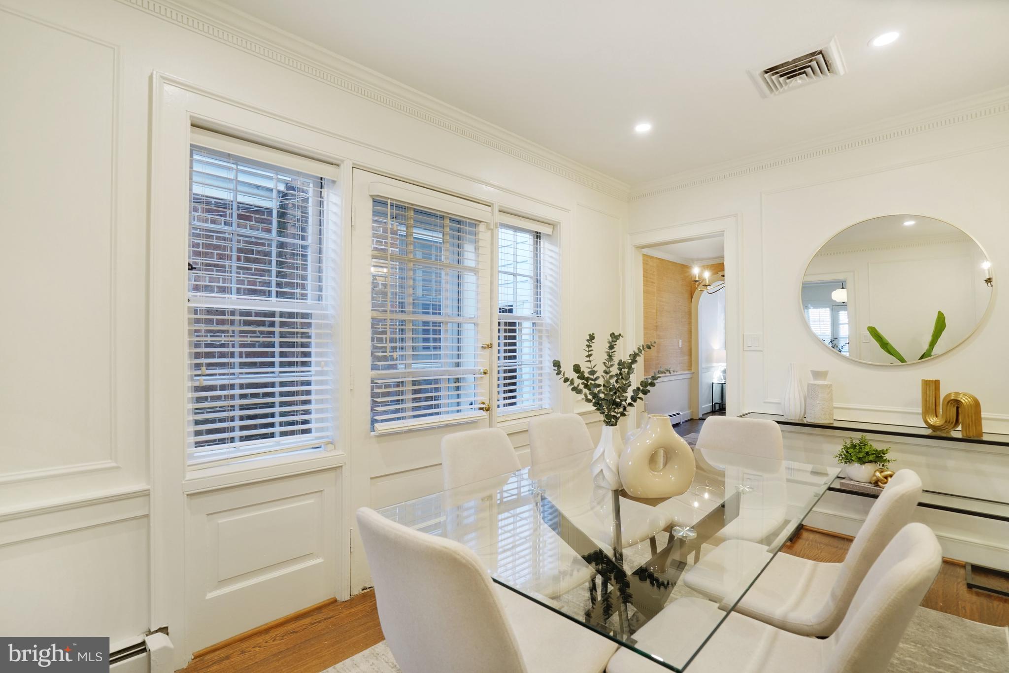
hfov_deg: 96.7
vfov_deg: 73.8
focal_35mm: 16
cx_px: 504
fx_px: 448
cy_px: 336
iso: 1250
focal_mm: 16
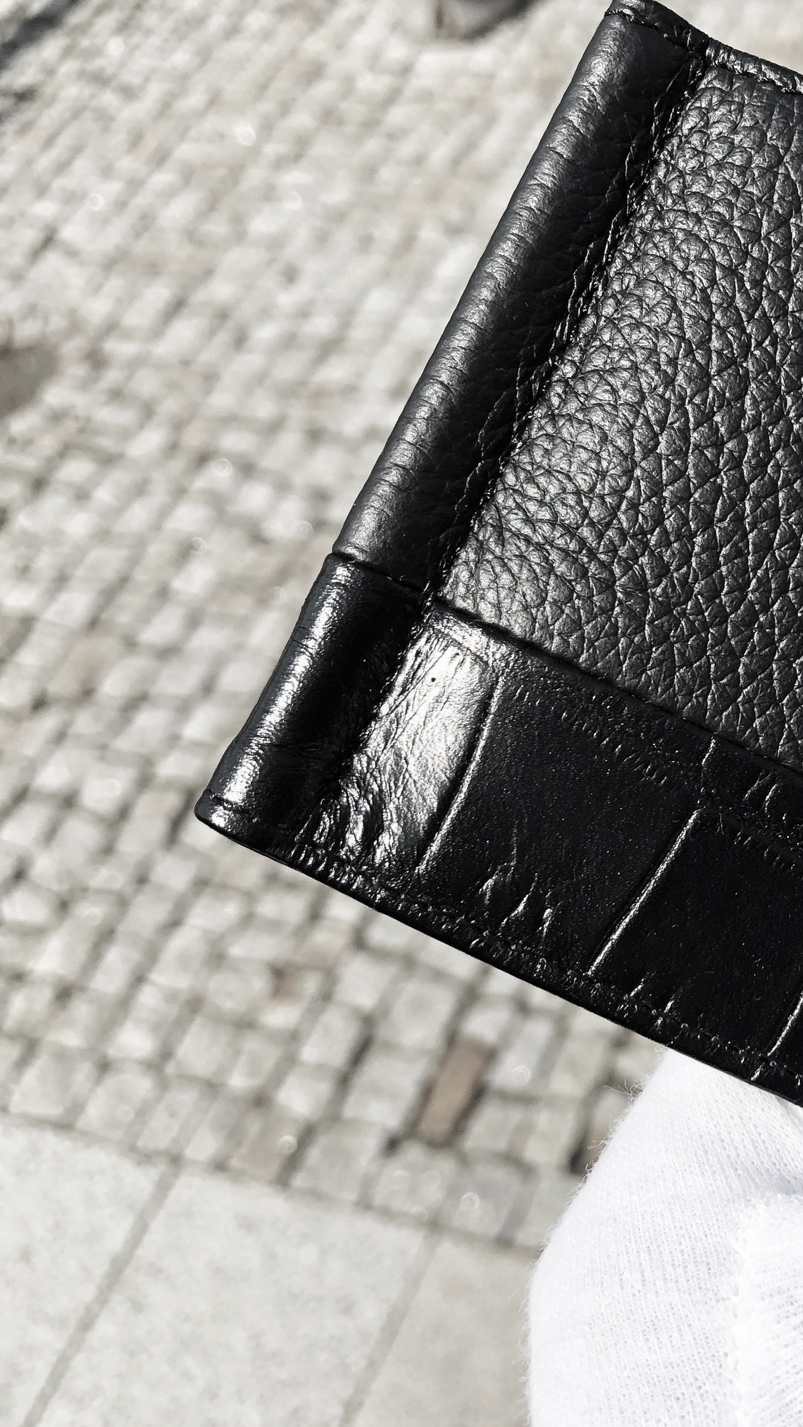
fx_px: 1741
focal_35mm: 46
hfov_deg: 23.7
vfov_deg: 44.6
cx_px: 968
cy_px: 682
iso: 20
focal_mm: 4
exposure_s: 1/1656
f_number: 1.8
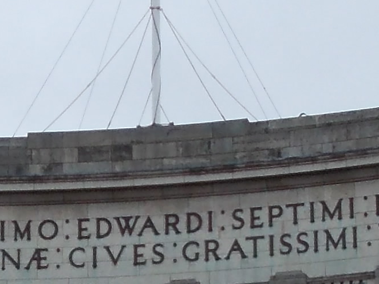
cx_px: 35
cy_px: 394
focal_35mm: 237
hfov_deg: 8.3
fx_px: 2594
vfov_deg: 6.2
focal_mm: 6.1
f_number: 3.3
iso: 80
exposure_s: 1/125
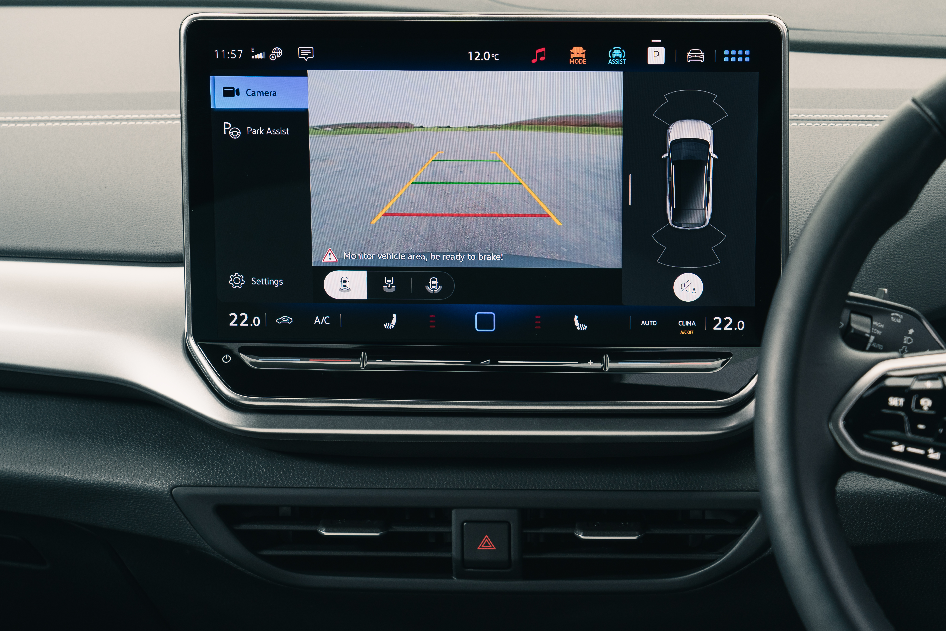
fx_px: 2470
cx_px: 554
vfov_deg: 14.5
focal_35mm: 94
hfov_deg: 21.7
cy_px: 274
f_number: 6.3
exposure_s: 1/60
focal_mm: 75
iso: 200
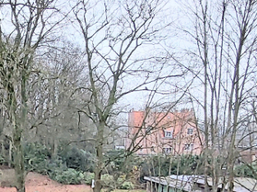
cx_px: 24
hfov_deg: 32.6
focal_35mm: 56
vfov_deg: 24.9
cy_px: 192
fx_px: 416
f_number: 2.2
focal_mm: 1.74
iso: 80
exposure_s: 1/50
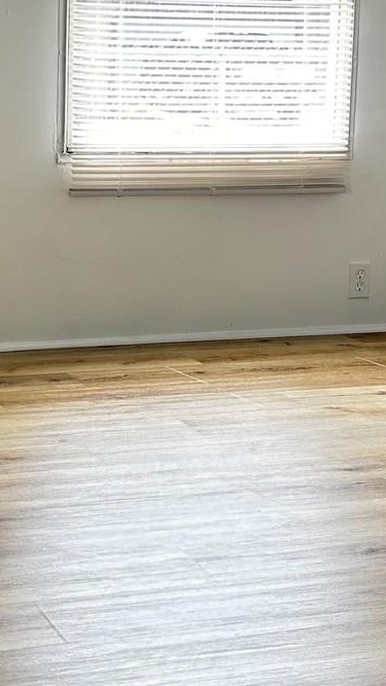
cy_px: 217
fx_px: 1584
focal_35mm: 87
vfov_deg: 24.3
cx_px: 104
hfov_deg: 13.9
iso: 50
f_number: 1.5
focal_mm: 5.7
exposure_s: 1/171
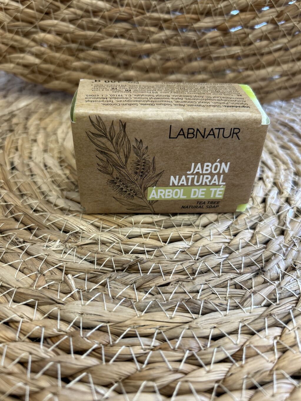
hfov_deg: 53.1
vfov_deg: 67.3
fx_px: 301
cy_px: 200
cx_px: 150
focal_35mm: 26
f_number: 1.5
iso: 100
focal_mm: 5.7
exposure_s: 1/50
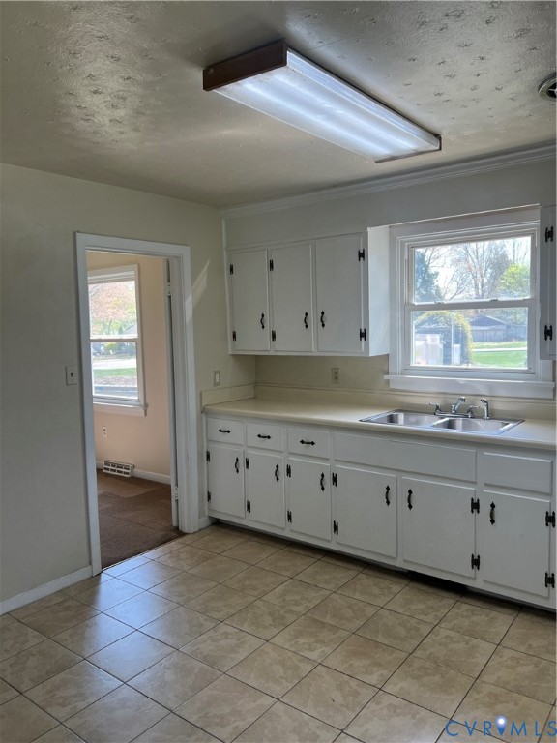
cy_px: 372
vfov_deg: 67.3
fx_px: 558
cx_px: 278
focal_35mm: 26
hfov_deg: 53.1
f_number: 1.5
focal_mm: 5.7
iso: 40
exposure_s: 1/153
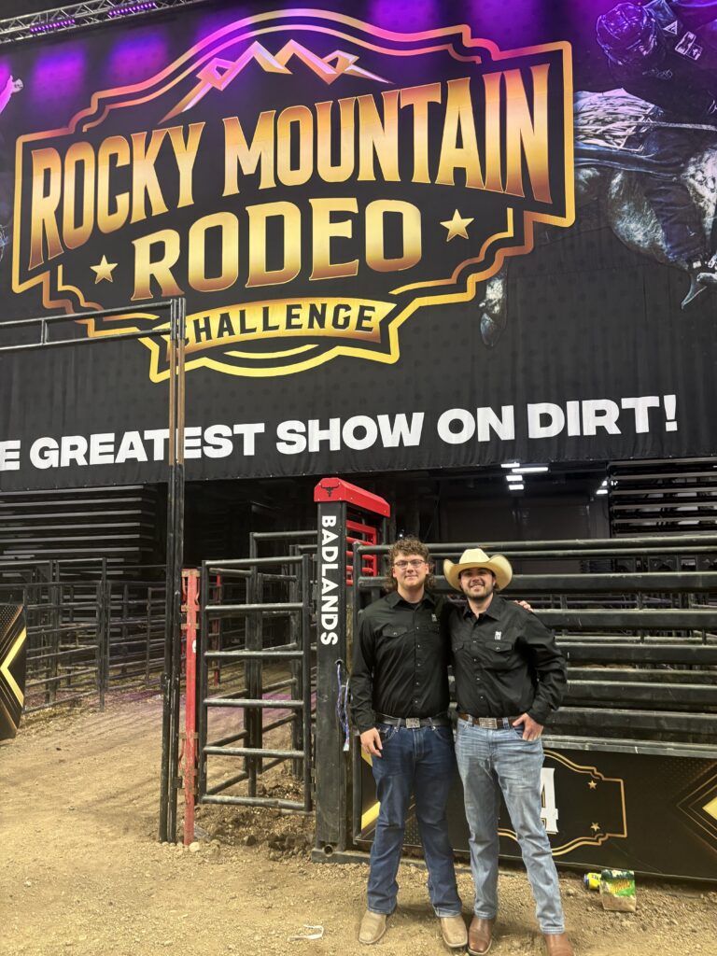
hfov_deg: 53.1
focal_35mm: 26
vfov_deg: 67.3
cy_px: 478
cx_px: 358
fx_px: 718
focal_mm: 5.96
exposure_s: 1/59
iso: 250
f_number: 1.6
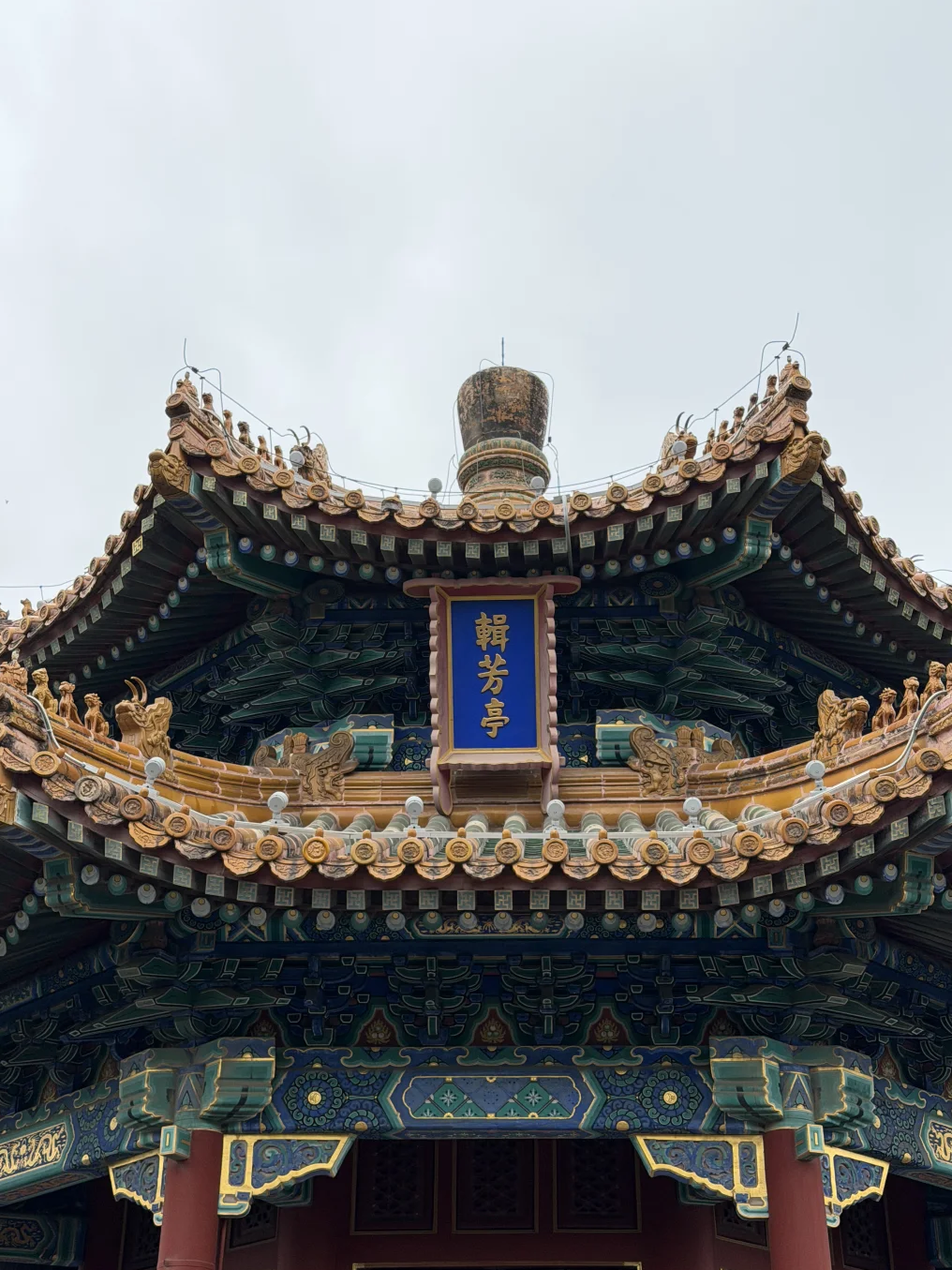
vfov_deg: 37.5
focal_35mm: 51
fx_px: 1870
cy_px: 665
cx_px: 491
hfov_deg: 28.6
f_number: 1.78
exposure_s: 1/1285
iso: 64
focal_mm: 6.76
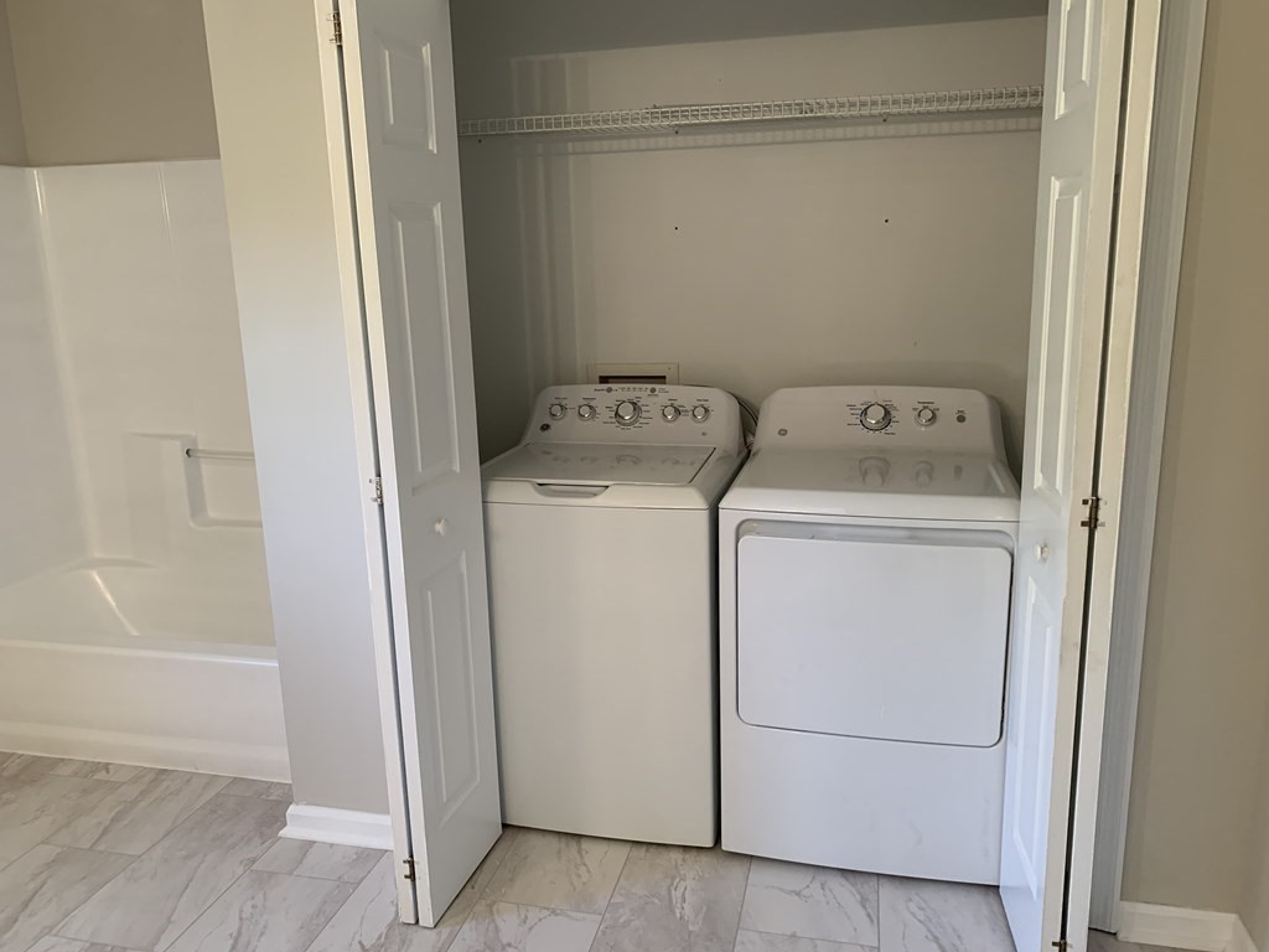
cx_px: 634
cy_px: 476
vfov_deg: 53.1
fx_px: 953
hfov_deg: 67.3
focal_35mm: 26
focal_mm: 4.25
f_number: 1.8
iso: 100
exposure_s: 1/60
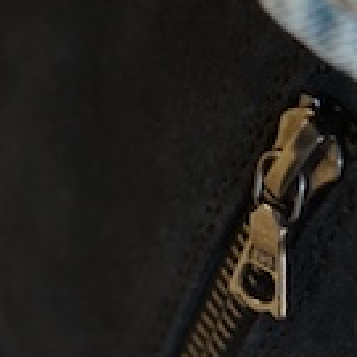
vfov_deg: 5.6
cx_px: 235
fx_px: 3605
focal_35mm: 309
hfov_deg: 5.7
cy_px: 501
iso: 2500
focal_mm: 82
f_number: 4
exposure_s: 1/100
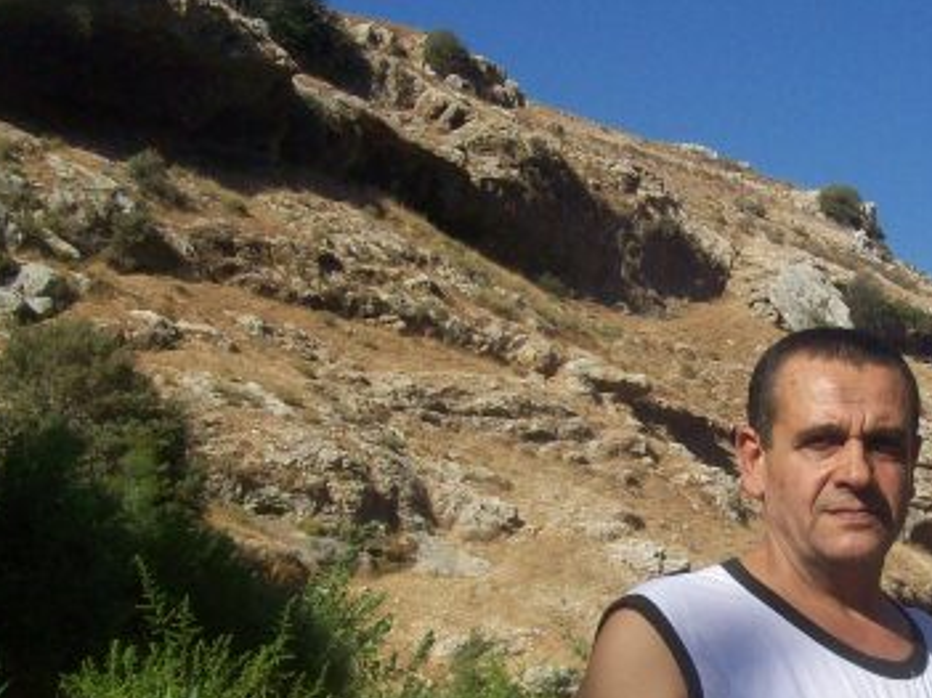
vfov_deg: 17.7
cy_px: 616
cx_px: 815
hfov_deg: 23.3
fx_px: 2207
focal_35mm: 82
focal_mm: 6
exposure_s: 1/677
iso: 80
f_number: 4.8
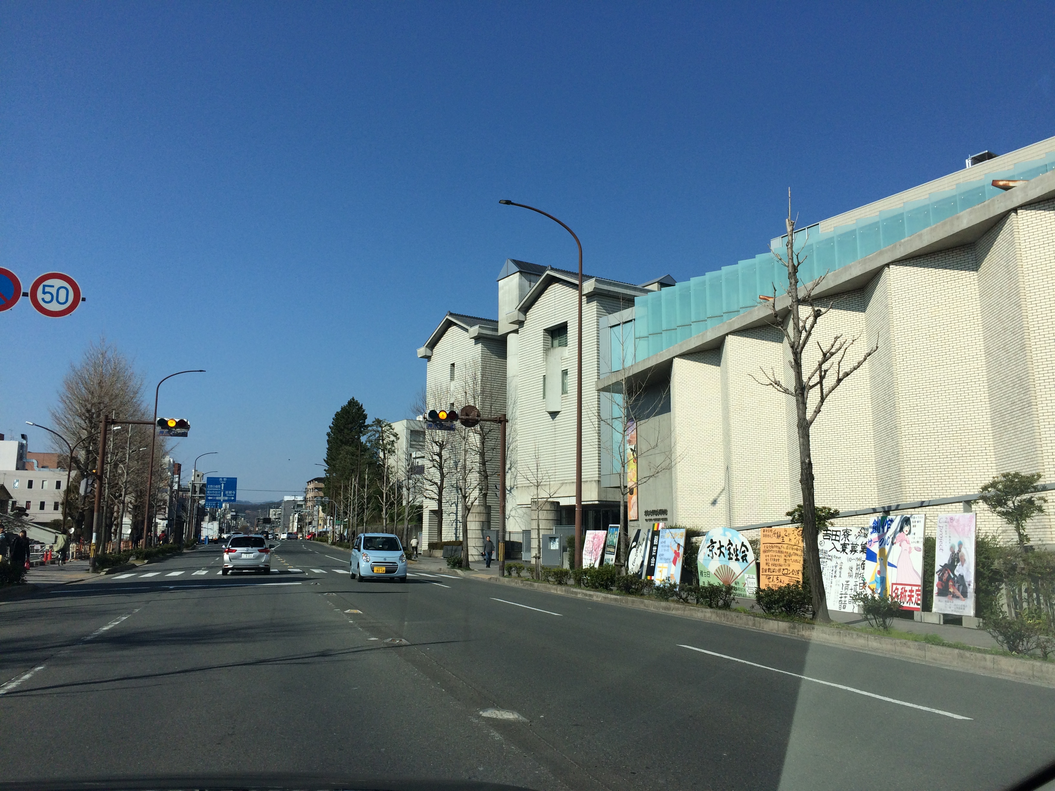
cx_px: 528
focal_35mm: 29
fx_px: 884
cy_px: 396
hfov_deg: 61.7
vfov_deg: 48.2
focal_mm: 4.15
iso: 32
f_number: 2.2
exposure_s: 1/3165
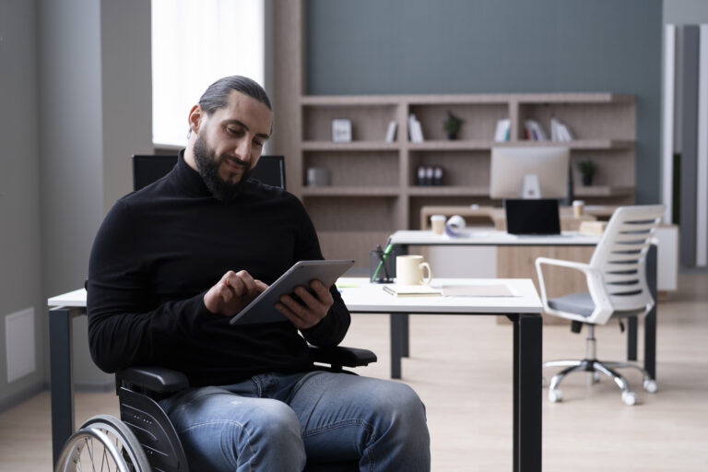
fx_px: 1082
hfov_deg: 36.2
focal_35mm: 55
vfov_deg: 24.6
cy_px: 236
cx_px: 354
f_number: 3.5
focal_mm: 55
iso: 400
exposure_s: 1/100
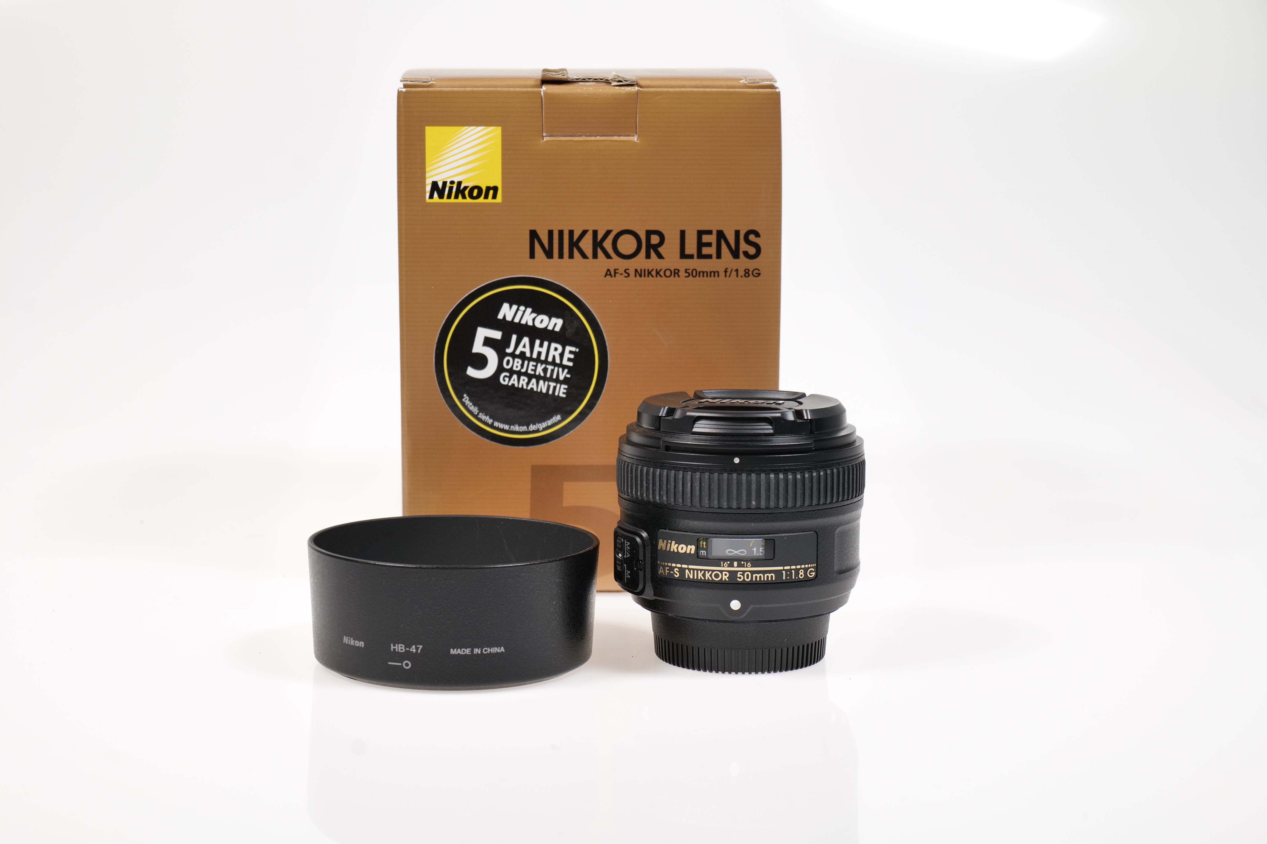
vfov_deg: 22.6
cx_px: 634
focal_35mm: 60
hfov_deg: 33.4
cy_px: 422
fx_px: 2112
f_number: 10
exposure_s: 1/60
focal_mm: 60
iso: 800
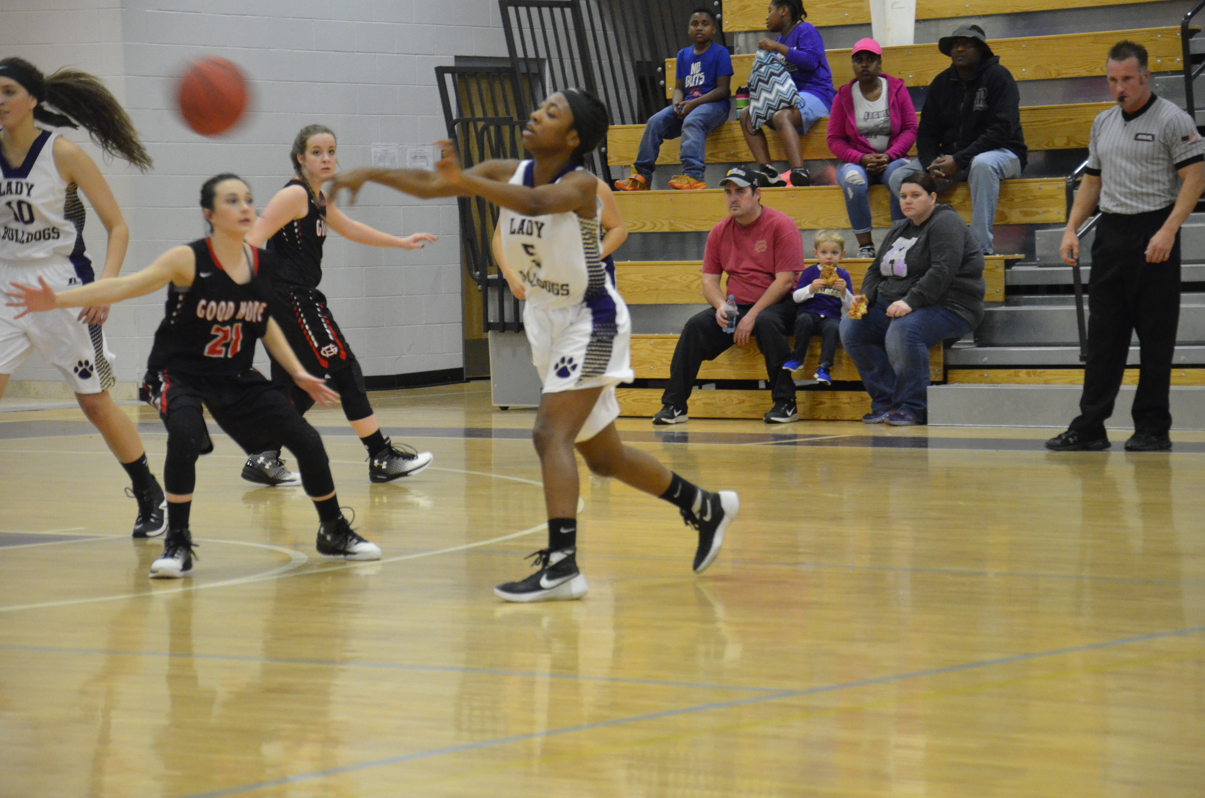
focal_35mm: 128
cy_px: 399
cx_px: 602
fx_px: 4259
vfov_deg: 10.7
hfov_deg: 16.1
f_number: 5.6
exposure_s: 1/125
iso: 4000
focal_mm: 85
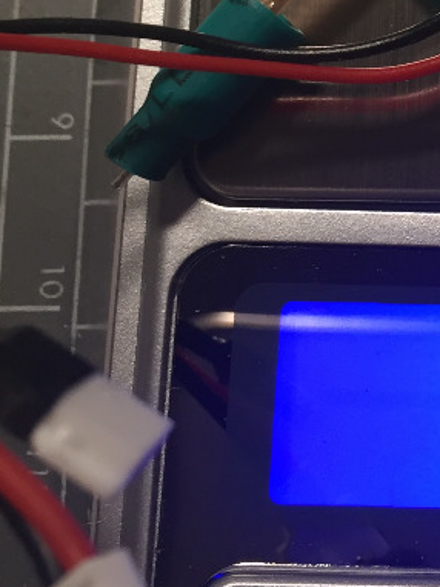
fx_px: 1391
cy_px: 54
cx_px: 542
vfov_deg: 23.2
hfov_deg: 17.1
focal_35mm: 82
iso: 100
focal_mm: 4.15
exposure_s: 1/33
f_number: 2.2
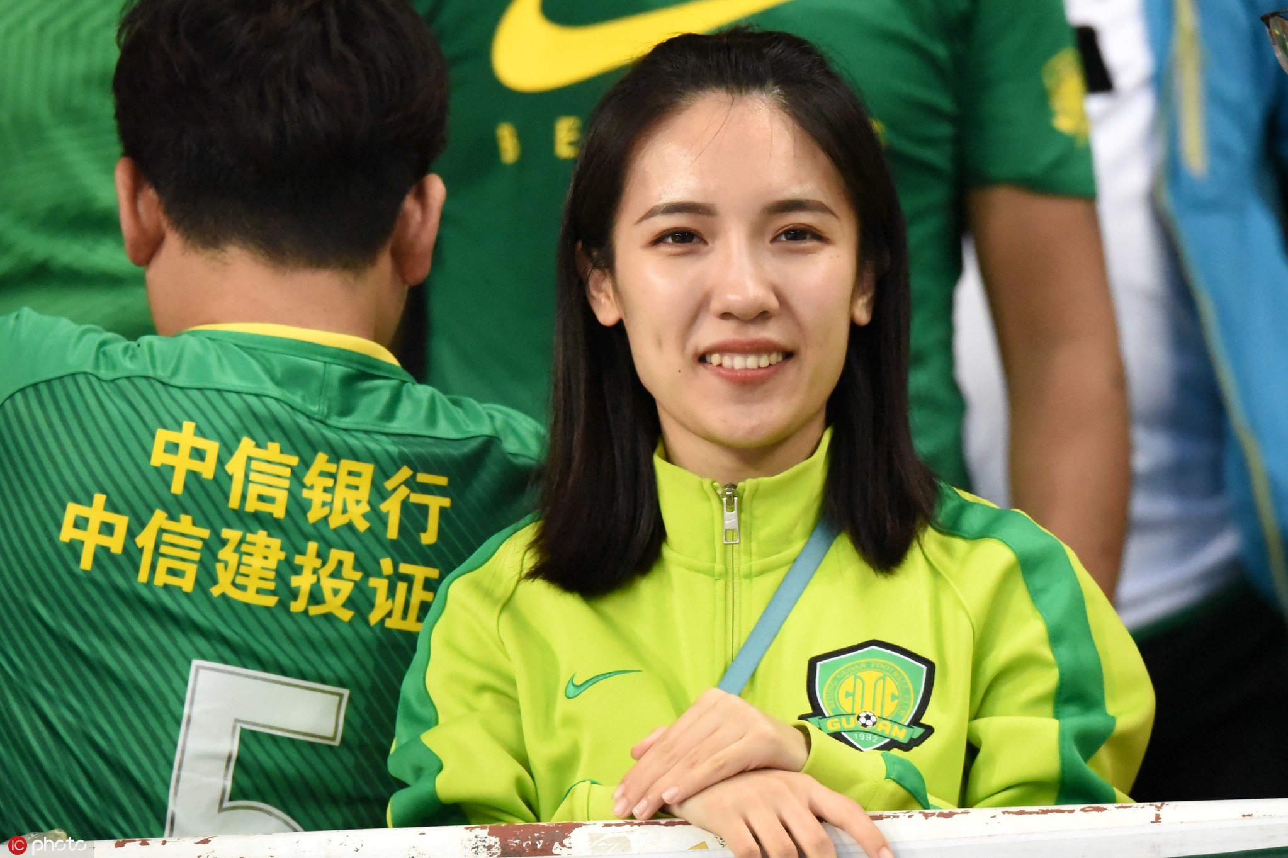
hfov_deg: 4.7
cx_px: 644
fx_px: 15737
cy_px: 429
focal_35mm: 440
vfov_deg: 3.1
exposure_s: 1/400
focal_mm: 440
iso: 12800
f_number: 6.3
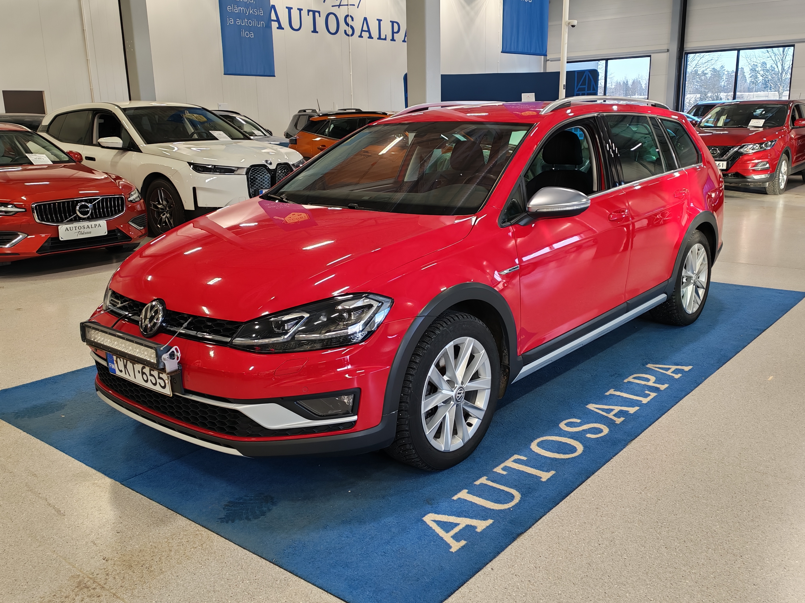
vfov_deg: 42.9
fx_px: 767
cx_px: 402
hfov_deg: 55.4
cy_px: 302
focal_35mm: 33
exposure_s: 1/100
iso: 160
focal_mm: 6.12
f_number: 1.9
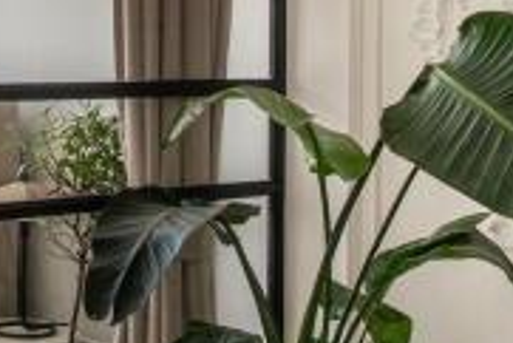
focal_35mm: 71
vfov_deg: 19.1
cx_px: 40
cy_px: 103
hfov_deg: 27.3
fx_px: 1013
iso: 400
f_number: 16
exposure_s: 1/10
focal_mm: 27
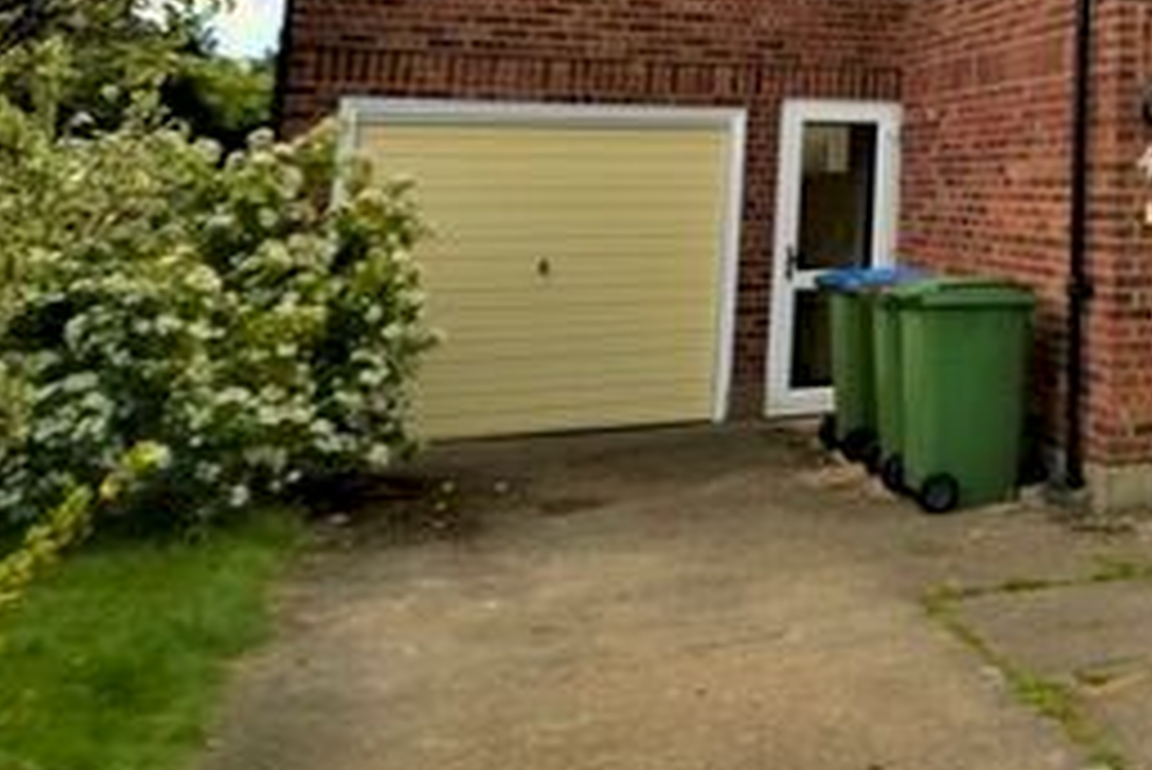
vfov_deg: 30.1
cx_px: 1314
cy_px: -25
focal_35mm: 41
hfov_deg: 38.0
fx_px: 1313
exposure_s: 1/125
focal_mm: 10
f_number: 5.6
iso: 160
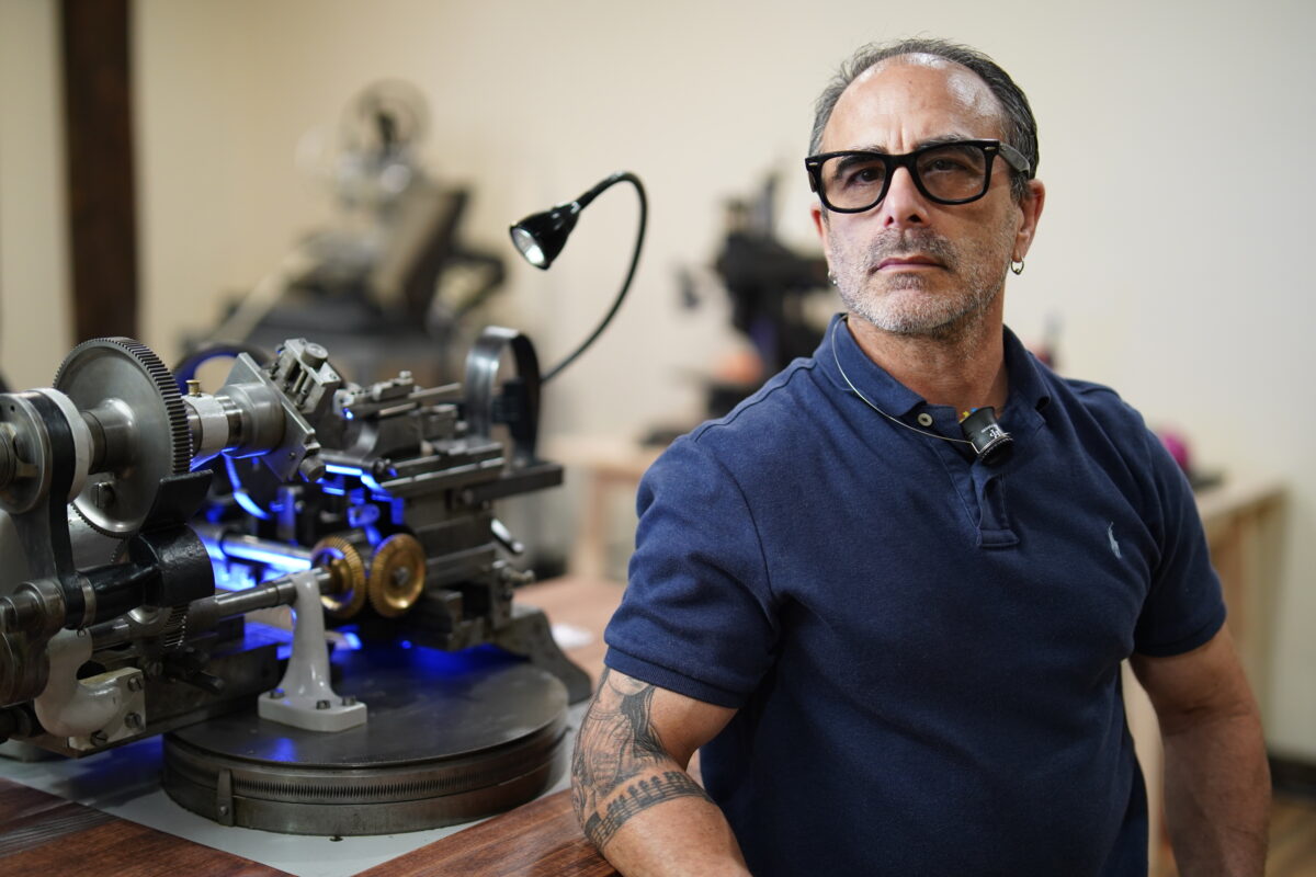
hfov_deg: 39.6
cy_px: 438
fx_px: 1828
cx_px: 658
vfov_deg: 27.0
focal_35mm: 50
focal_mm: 50
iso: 1000
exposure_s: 1/250
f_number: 1.6
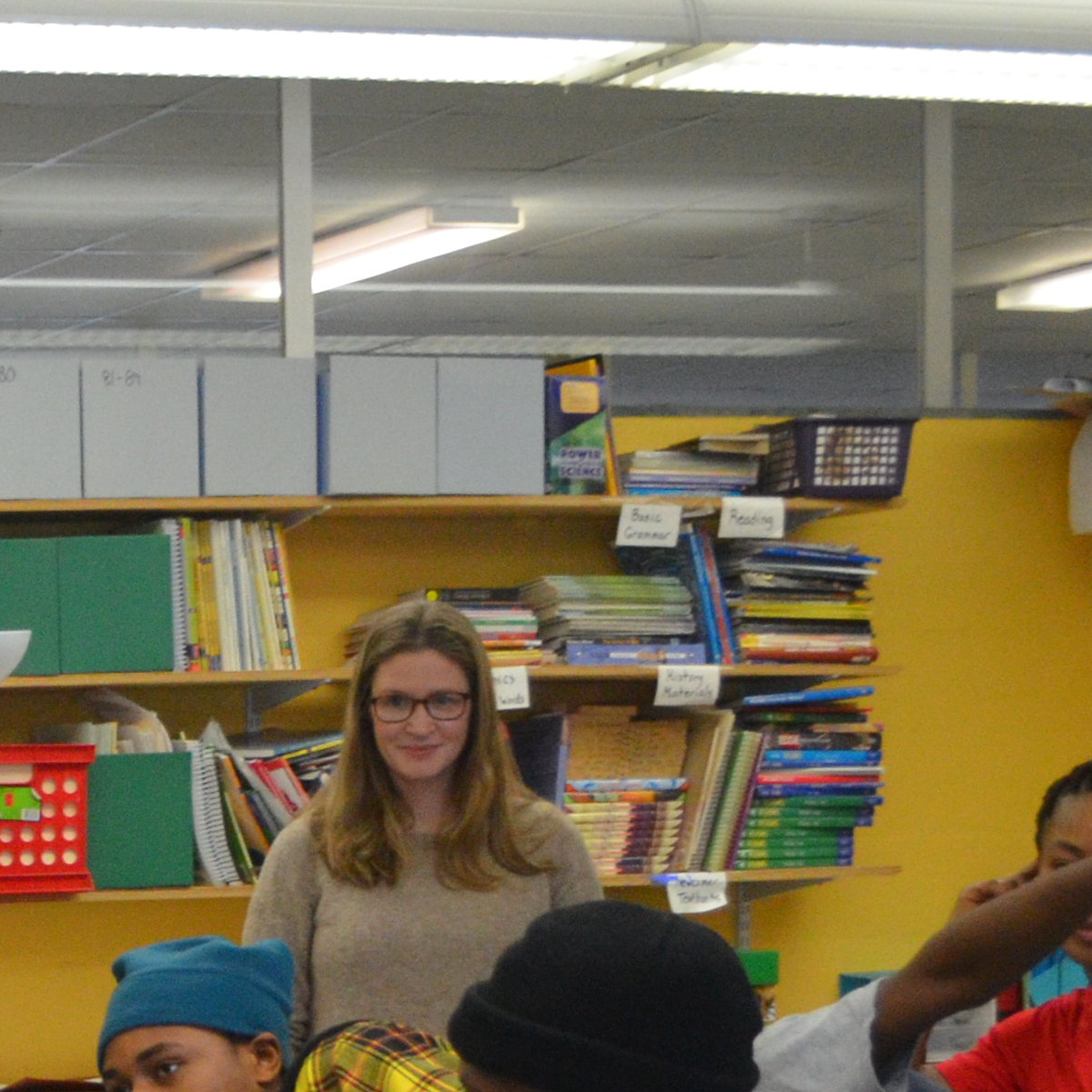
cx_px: -748
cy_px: 1293
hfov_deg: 14.9
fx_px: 3747
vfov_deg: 16.0
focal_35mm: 105
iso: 1600
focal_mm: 20
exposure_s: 1/160
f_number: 3.8
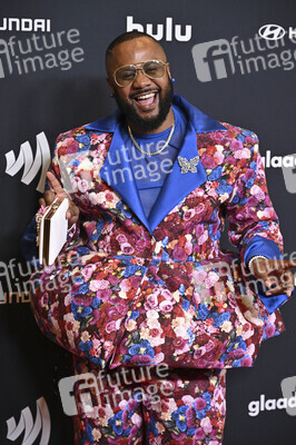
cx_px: 148
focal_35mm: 85
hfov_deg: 16.0
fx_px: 1050
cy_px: 222
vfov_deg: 23.9
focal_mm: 85
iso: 4000
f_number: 5.6
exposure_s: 1/250
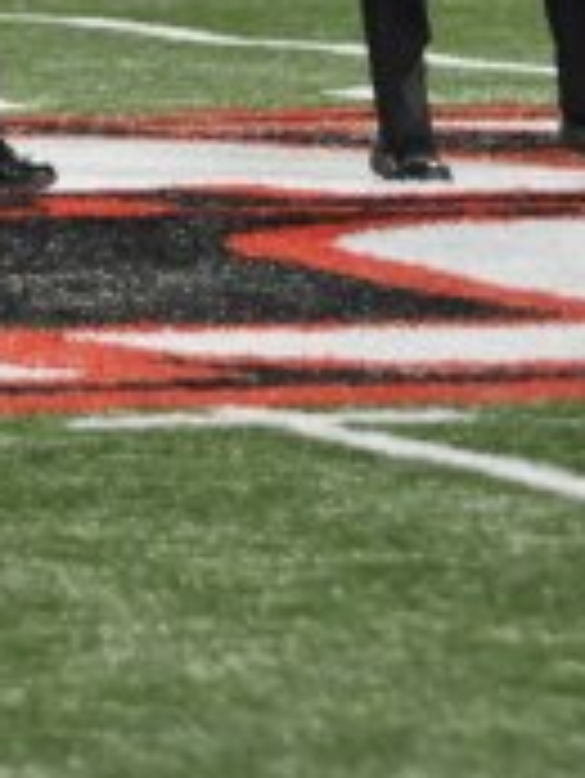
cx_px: 392
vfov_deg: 2.6
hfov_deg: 1.9
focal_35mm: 774
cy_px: -155
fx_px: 17419
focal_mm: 116
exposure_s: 1/400
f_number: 2.8
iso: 800
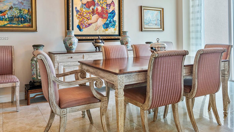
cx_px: 134
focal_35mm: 31
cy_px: 38
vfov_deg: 37.1
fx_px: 192
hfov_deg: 62.3
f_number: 8
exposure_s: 1/60
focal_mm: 22
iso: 640
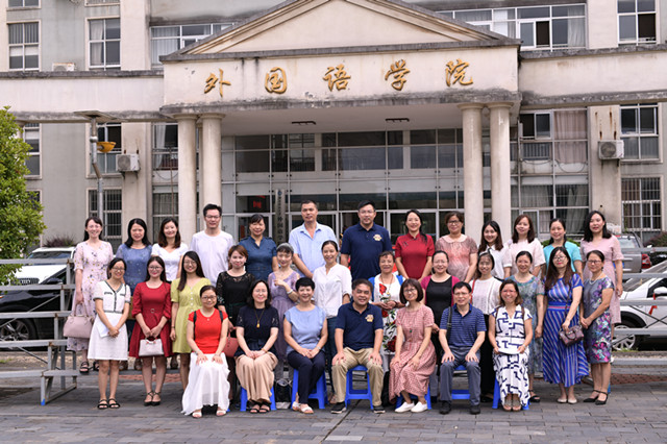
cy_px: 222
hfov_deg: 39.6
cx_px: 334
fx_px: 926
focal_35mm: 50
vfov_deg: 27.0
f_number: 9
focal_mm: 50
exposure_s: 1/160
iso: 100
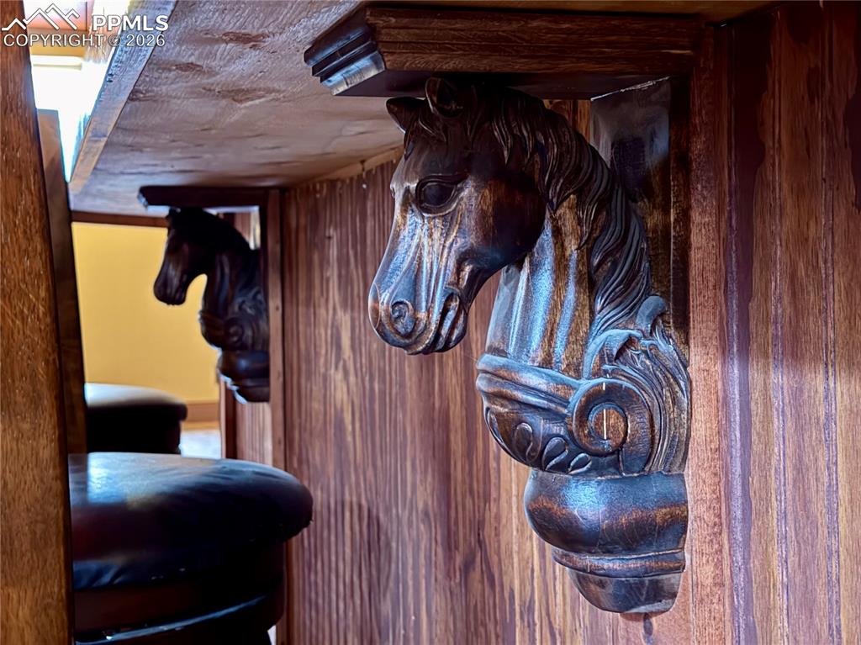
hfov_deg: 39.7
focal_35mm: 48
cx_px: 430
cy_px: 322
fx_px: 1193
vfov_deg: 30.2
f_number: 1.78
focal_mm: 6.76
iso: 500
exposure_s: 1/9
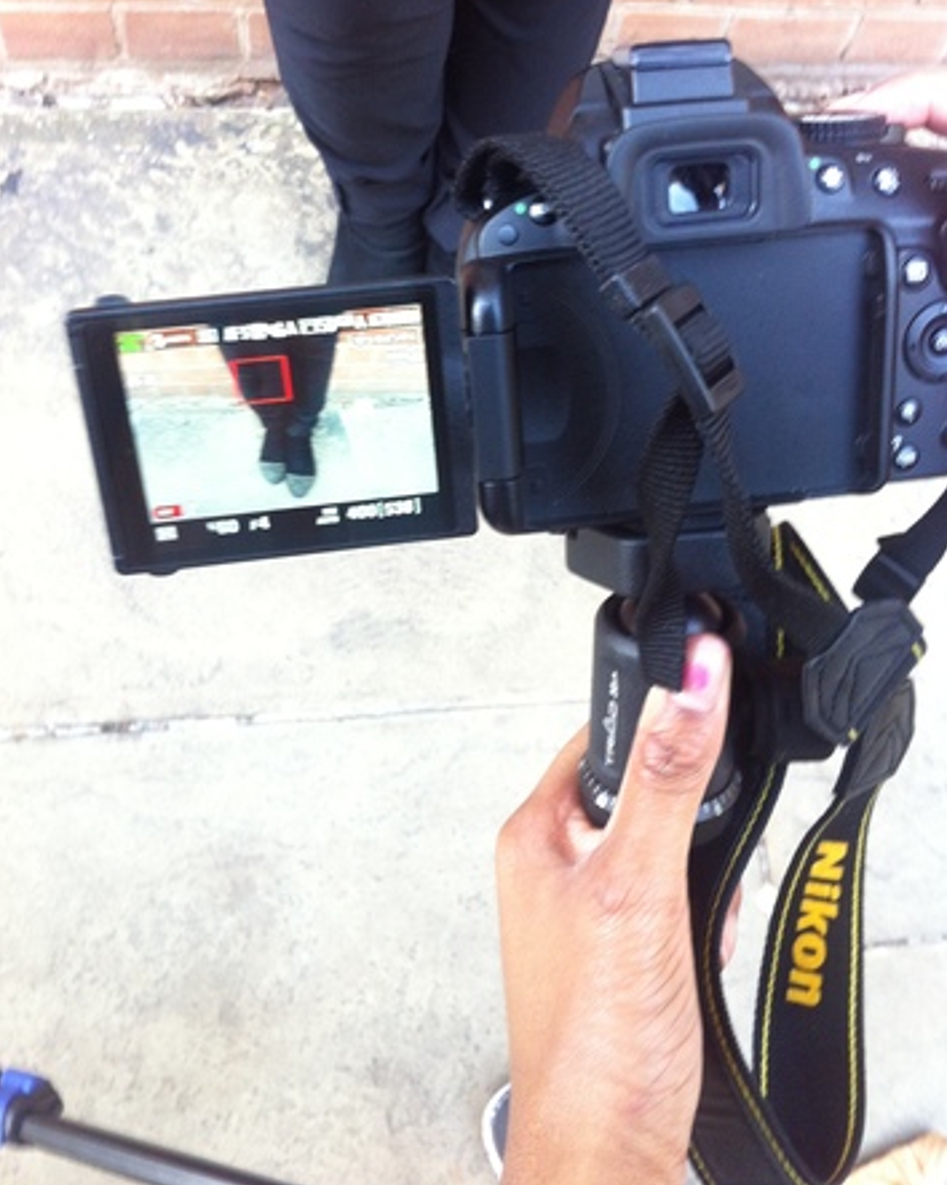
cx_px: 472
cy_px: 570
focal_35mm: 37
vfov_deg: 49.1
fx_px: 1297
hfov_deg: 40.1
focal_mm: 3.85
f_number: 2.8
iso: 100
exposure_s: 1/17
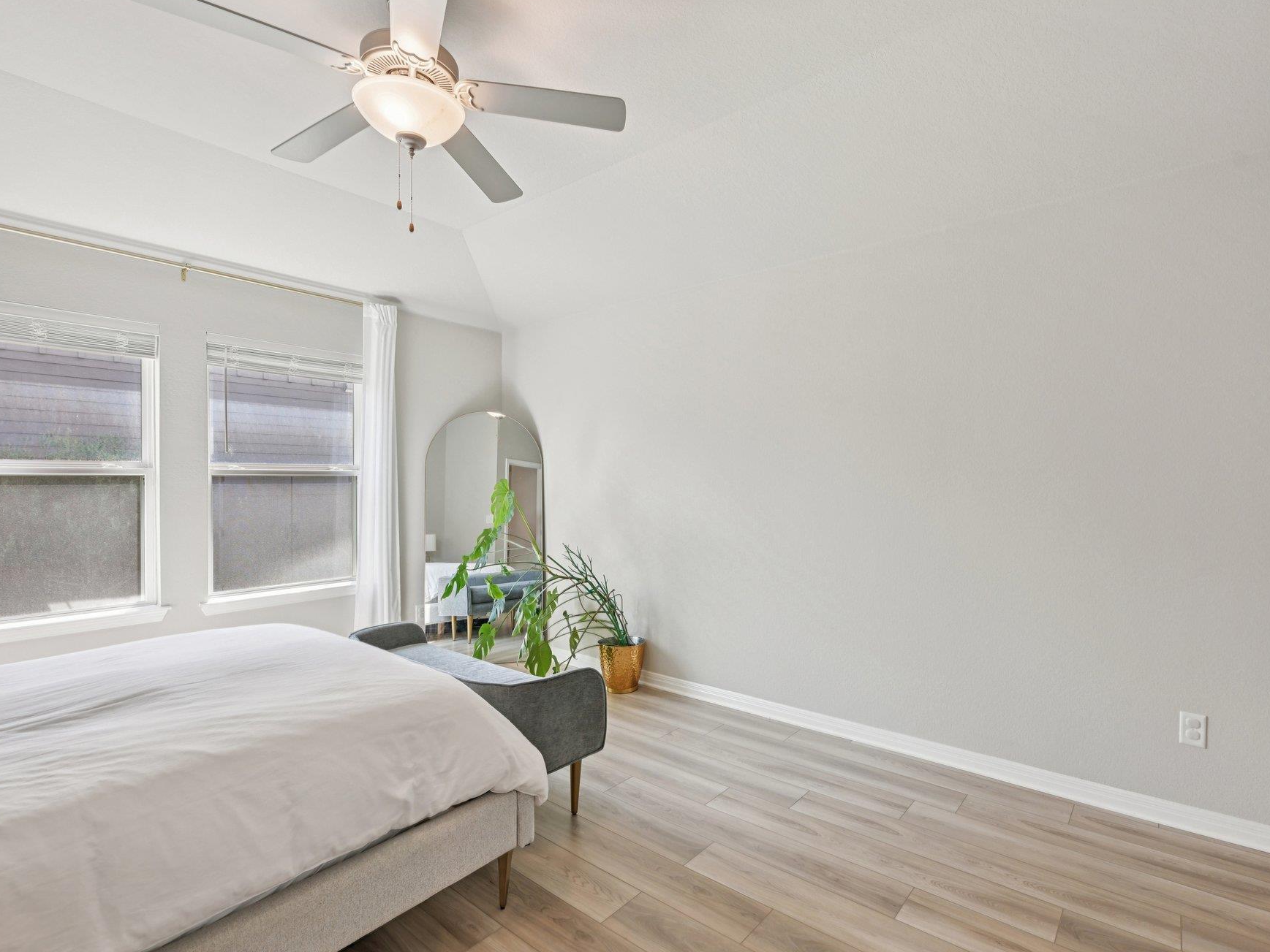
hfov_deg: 90.8
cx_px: 694
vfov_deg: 74.7
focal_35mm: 17
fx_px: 624
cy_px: 480
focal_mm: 15
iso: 100
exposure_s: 1/20
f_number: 6.7
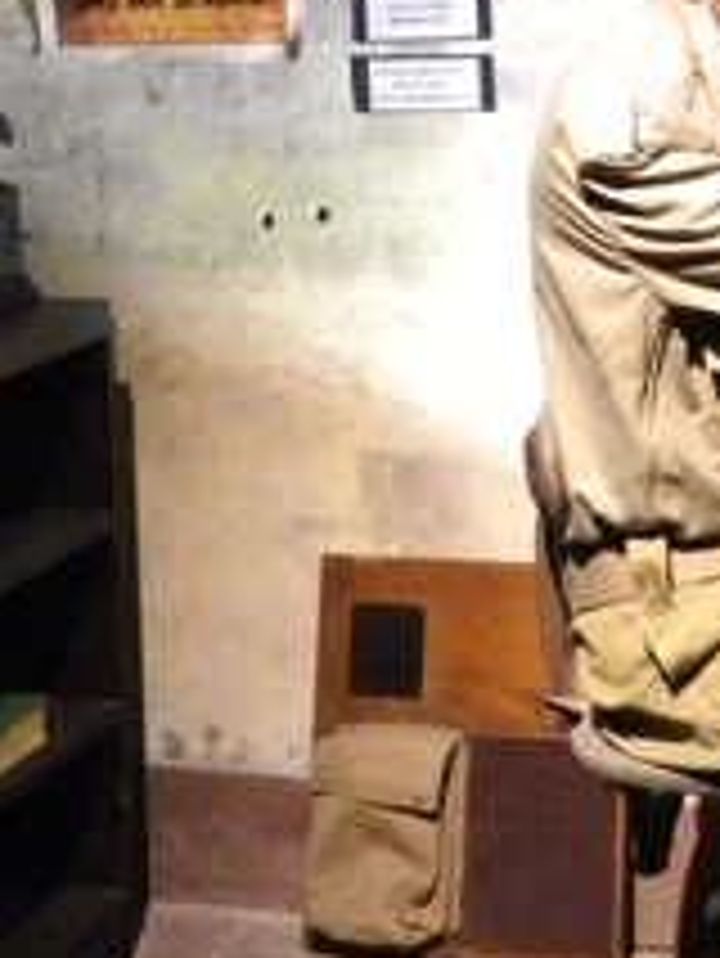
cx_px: 788
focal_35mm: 90
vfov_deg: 20.7
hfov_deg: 16.0
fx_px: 2493
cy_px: -103
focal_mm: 4.5
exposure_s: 1/8
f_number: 3.1
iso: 800
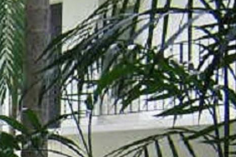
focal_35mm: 128
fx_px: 839
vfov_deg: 10.3
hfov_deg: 15.3
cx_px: -68
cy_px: 246
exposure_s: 1/48.4
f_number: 2.6
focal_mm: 4.7
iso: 100
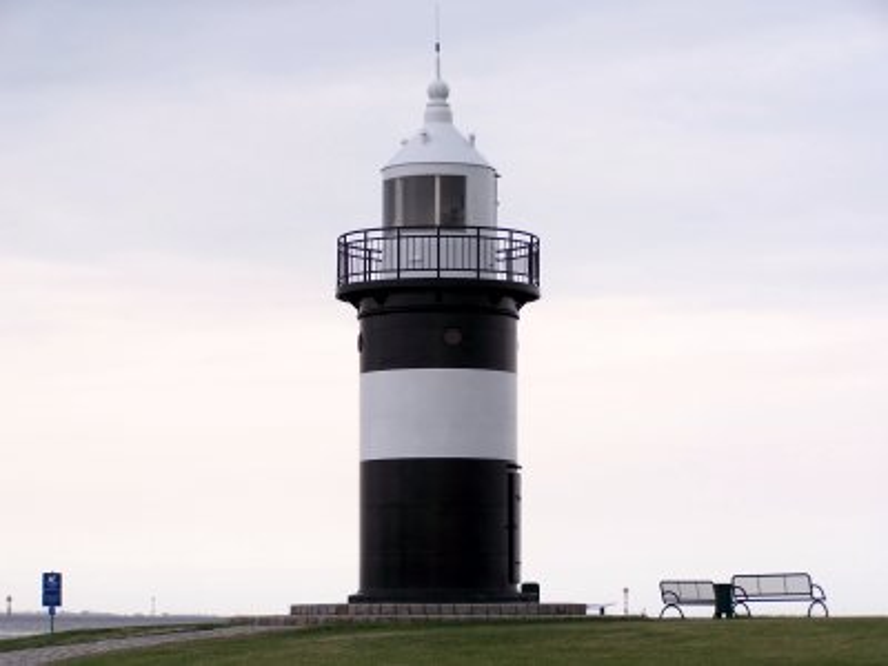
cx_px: 444
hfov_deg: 18.7
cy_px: 333
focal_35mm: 105
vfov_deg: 14.1
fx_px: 2694
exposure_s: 1/400
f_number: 3.2
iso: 80
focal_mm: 17.5
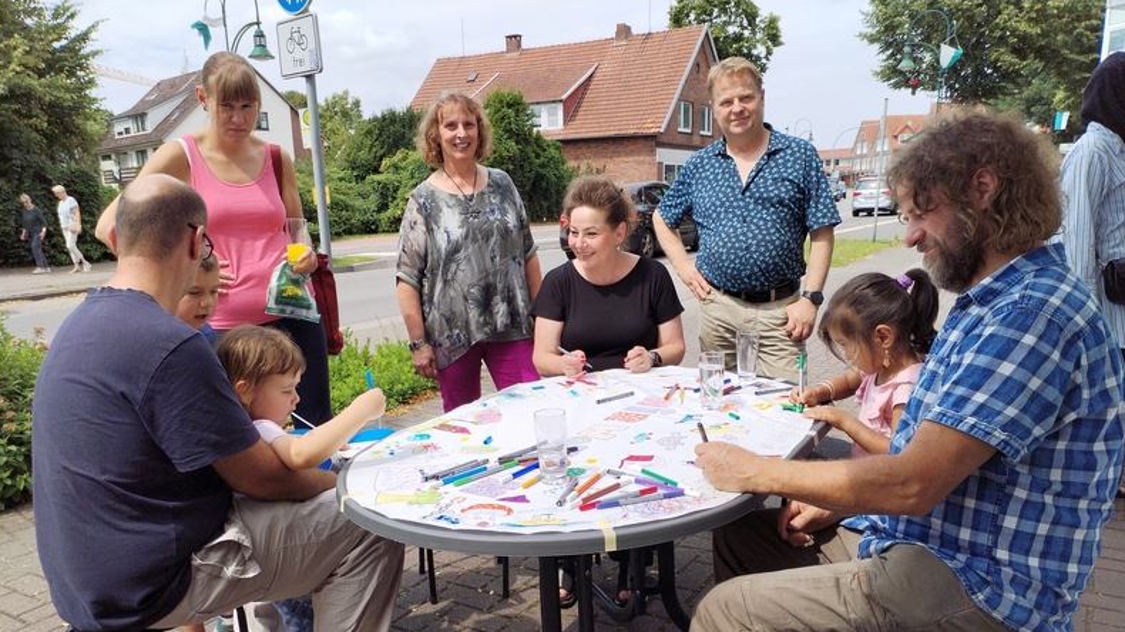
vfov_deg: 36.3
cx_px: 560
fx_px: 954
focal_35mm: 32
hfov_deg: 61.0
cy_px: 424
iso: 100
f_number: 1.8
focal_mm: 4.75
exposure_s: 1/1380
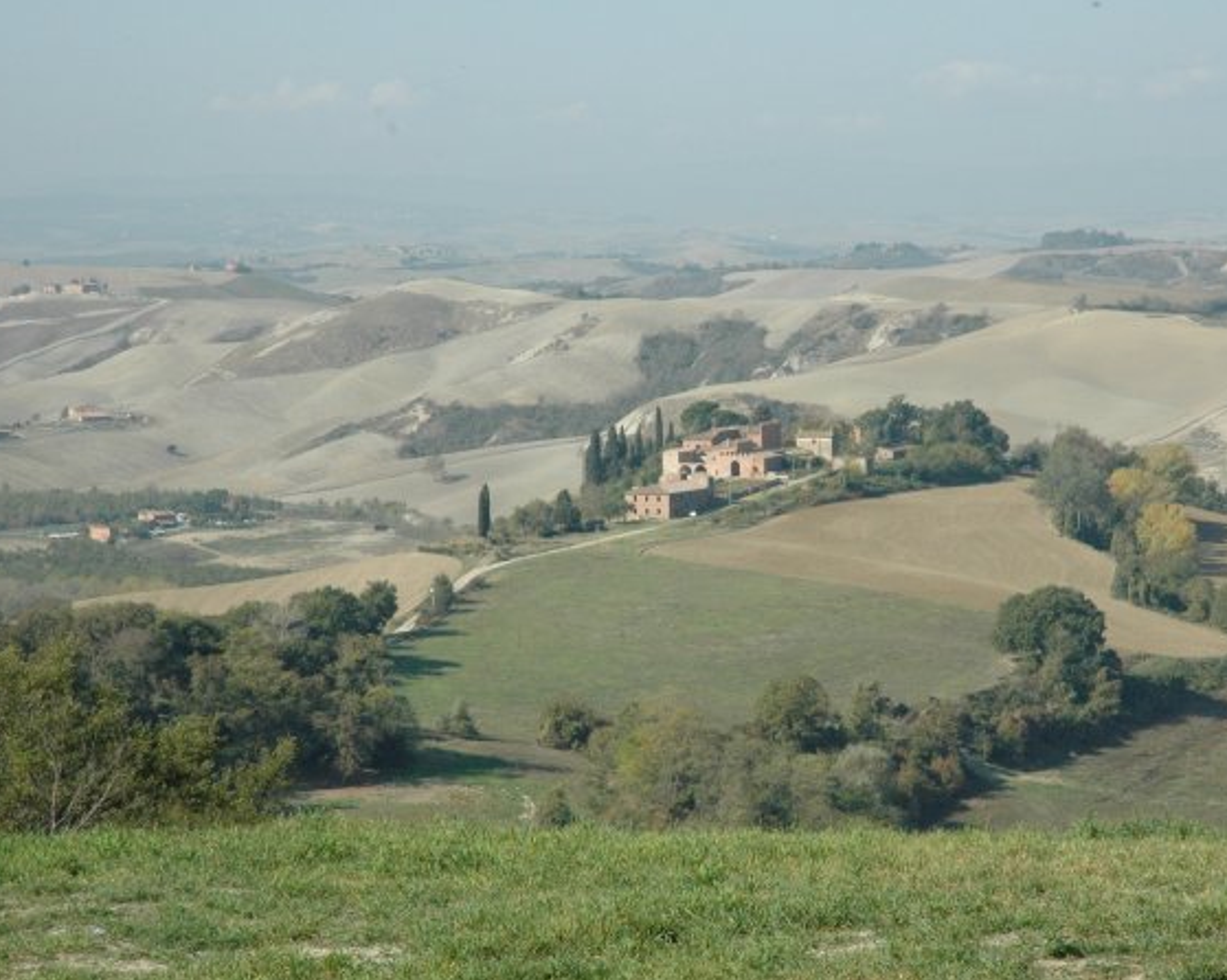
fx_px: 4611
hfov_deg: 15.1
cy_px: 504
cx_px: 764
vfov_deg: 12.1
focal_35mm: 127
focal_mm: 70
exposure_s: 1/640
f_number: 13
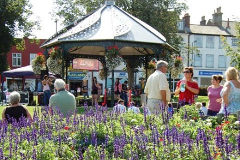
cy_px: 80
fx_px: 300
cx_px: 120
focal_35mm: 45
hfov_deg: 43.6
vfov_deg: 29.8
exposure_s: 1/250
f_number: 8
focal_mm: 30
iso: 200
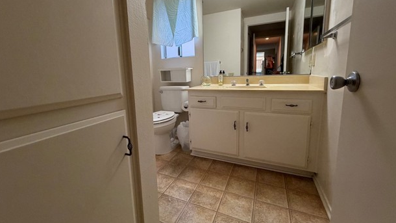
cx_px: 189
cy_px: 99
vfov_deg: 66.9
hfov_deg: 99.3
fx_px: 168
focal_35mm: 16
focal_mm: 2.22
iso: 200
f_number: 2.2
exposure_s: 1/60
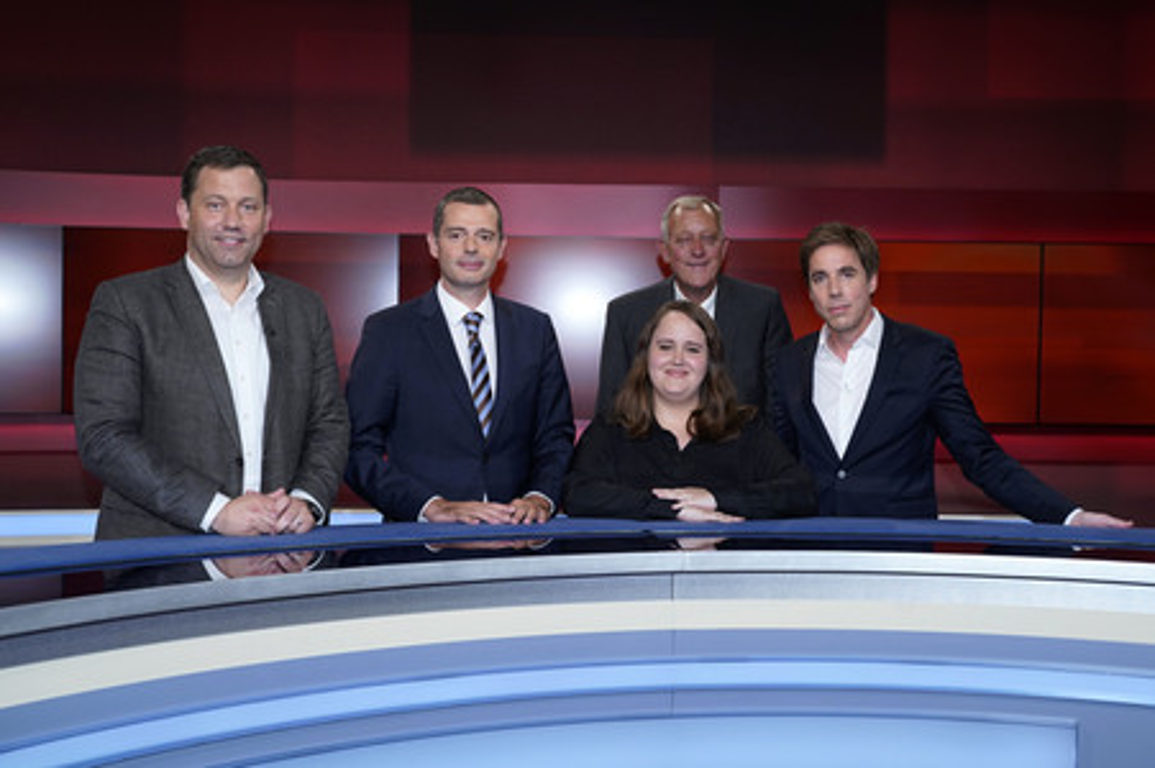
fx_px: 1314
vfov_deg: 32.6
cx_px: 578
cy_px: 384
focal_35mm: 41
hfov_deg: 47.4
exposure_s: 1/160
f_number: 5
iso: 1600
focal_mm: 41
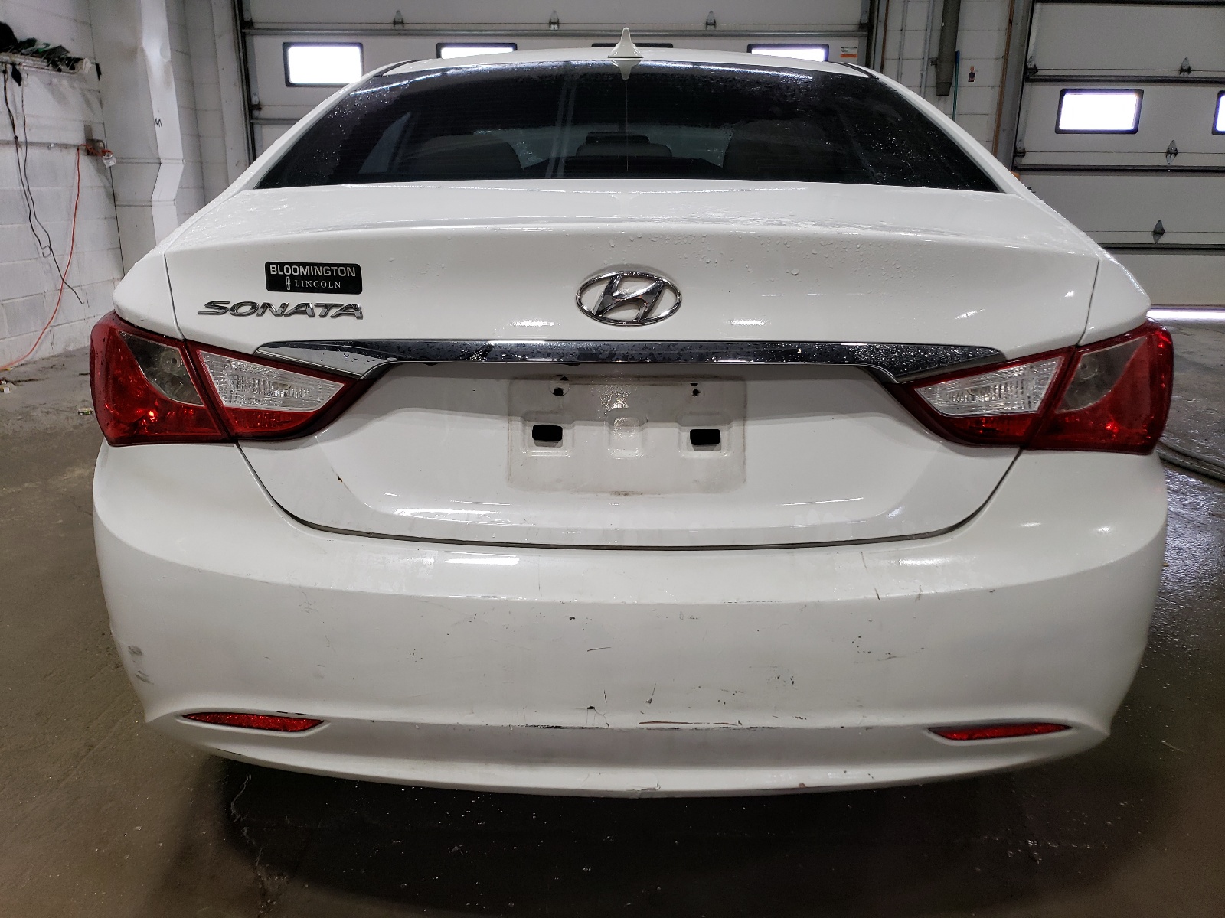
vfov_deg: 53.1
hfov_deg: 67.3
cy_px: 459
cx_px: 612
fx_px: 920
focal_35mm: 26
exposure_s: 1/120
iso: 61
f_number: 1.5
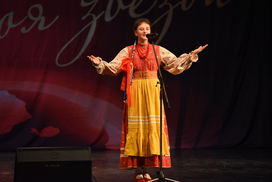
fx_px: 1512
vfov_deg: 6.9
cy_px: 91
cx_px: 136
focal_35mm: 200
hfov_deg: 10.3
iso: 5000
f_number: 3.5
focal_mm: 200
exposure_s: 1/640
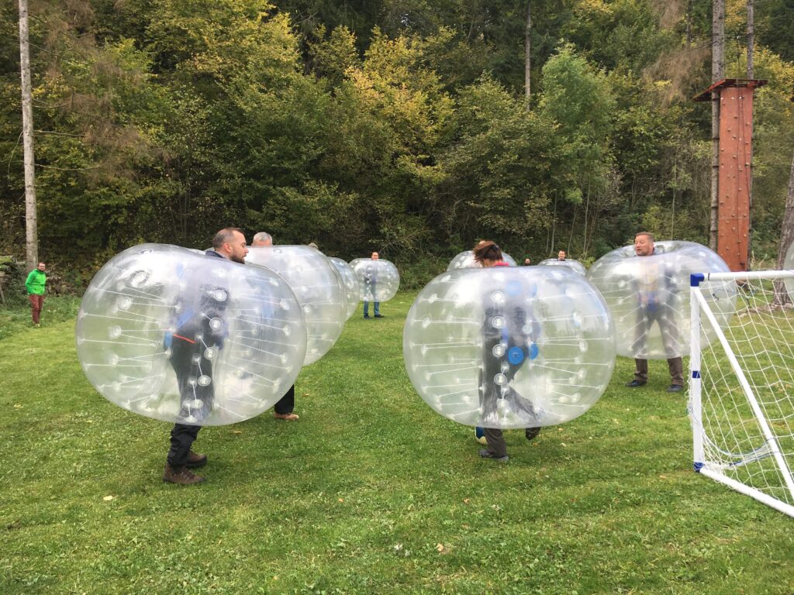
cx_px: 397
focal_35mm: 29
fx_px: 665
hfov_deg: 61.7
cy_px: 298
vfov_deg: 48.2
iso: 25
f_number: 2.2
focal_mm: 4.15
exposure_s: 1/269
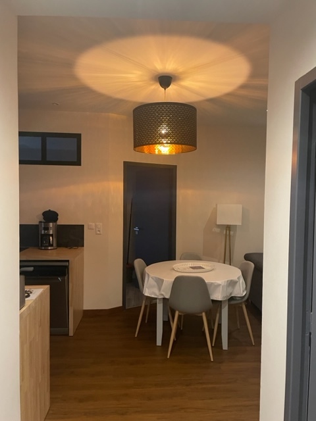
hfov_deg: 53.1
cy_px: 210
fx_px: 316
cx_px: 158
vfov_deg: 67.3
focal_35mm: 26
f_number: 1.6
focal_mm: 4.2
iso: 320
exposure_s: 1/50
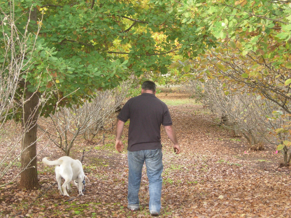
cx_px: 146
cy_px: 109
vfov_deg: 20.4
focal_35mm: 72
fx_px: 605
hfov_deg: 27.0
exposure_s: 1/82.9
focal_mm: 14.9
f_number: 3.7
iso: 200
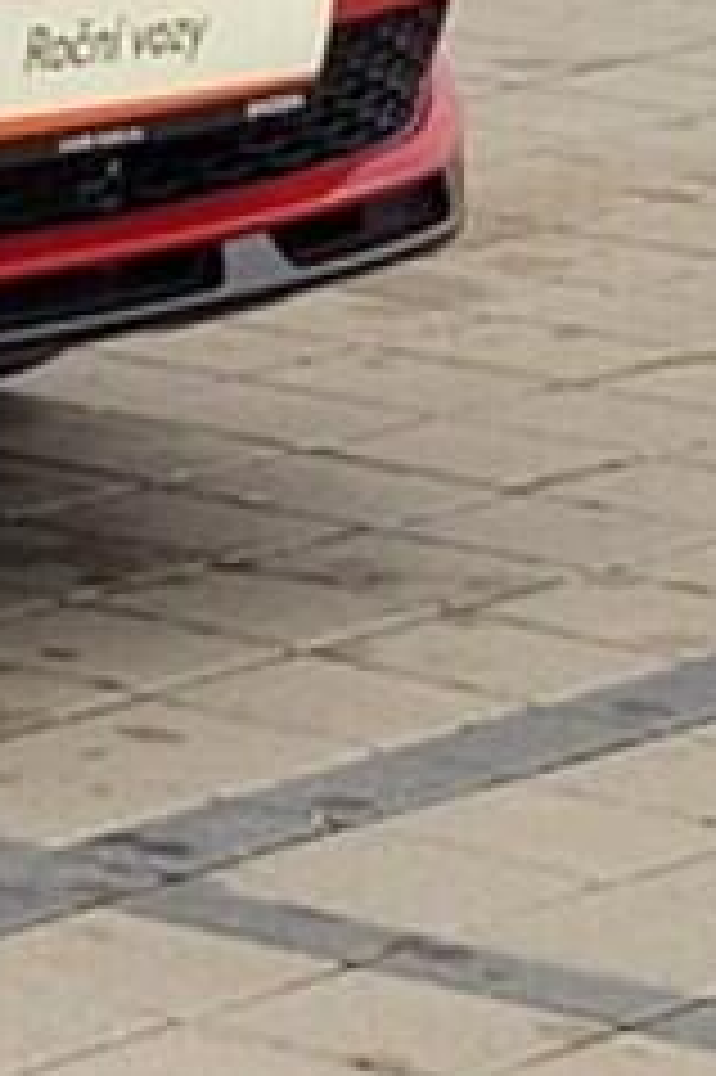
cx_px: -1563
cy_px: -608
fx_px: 4870
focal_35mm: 163
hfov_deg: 7.3
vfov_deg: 12.0
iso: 40
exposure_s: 1/144
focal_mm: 5.4
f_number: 1.8
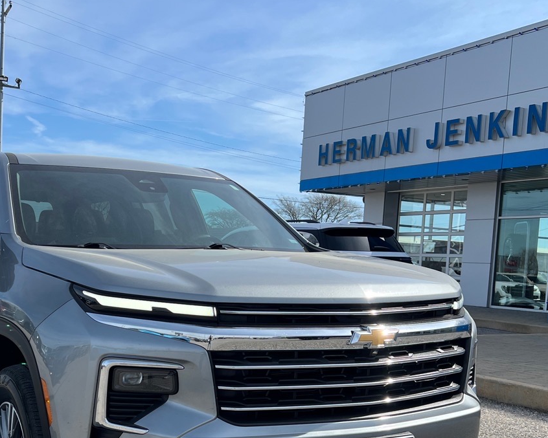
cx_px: 195
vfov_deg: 31.0
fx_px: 779
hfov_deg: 38.4
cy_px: 318
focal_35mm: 48
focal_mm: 5.7
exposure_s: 1/2915
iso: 50
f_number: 1.5
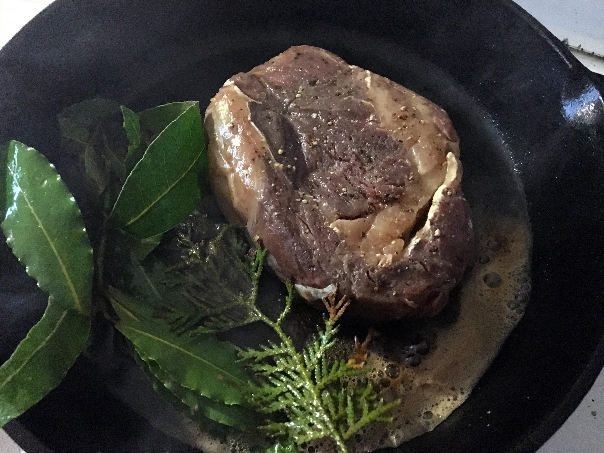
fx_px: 506
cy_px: 226
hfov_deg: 61.7
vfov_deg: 48.2
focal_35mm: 29
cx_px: 302
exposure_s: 1/17
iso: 1250
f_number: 2.2
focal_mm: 4.15
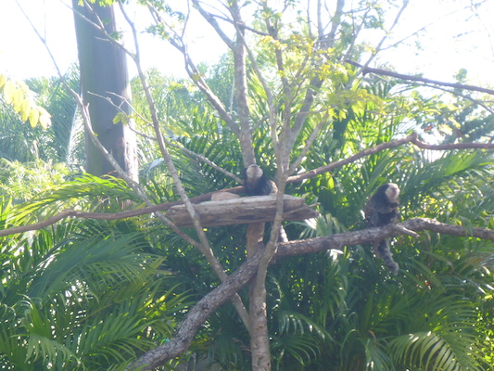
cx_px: 247
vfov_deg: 10.5
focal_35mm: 141
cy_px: 186
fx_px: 2013
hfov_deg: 14.0
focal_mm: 22.8
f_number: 5.9
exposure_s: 1/125
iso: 400
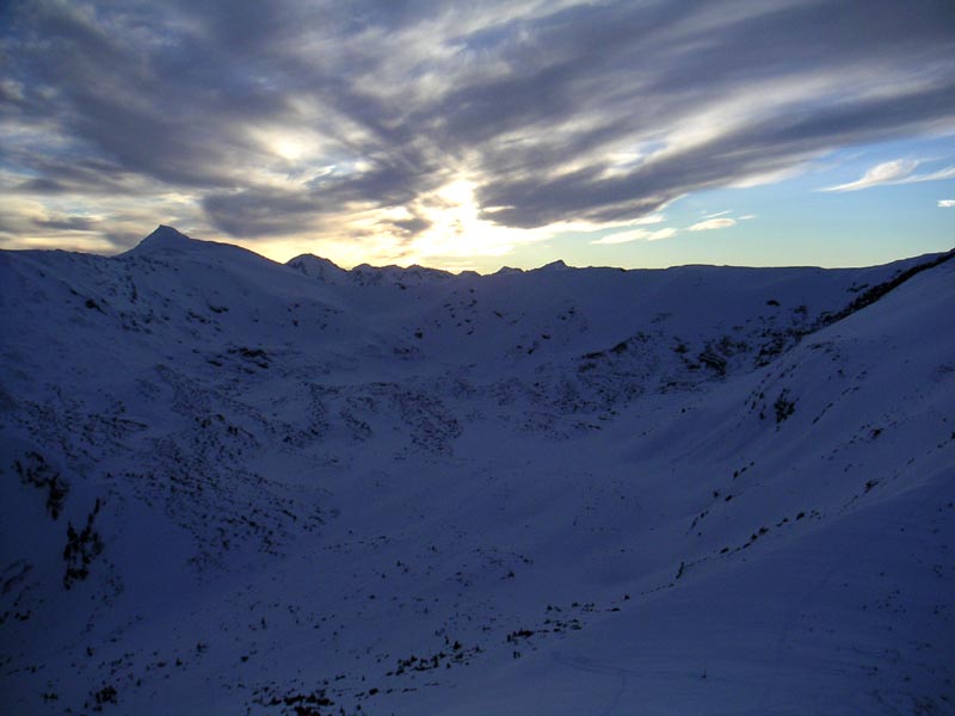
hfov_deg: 49.0
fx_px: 1048
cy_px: 358
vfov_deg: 37.7
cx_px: 478
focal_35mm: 38
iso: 50
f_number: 2.8
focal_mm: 6
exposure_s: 1/750
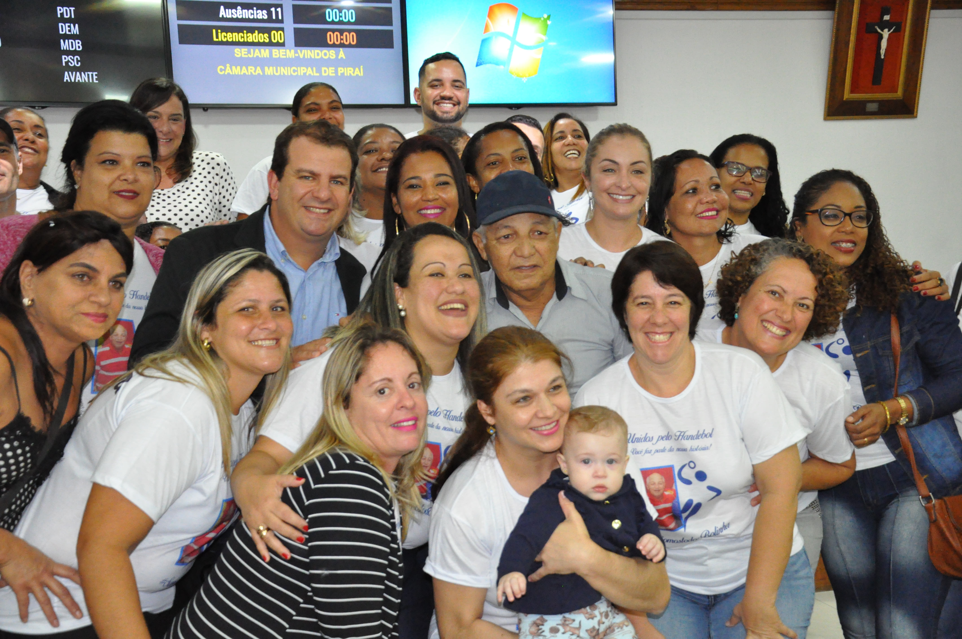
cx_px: 481
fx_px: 1281
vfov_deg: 28.0
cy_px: 320
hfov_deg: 41.2
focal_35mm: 48
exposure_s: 1/100
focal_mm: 32
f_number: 5.6
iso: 3200
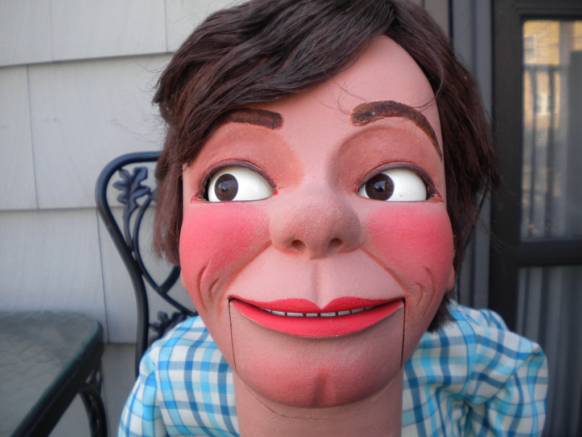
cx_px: 291
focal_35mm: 35
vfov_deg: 40.7
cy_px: 218
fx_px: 588
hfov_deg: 52.6
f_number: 3.1
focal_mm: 6.3
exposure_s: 1/70
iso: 80
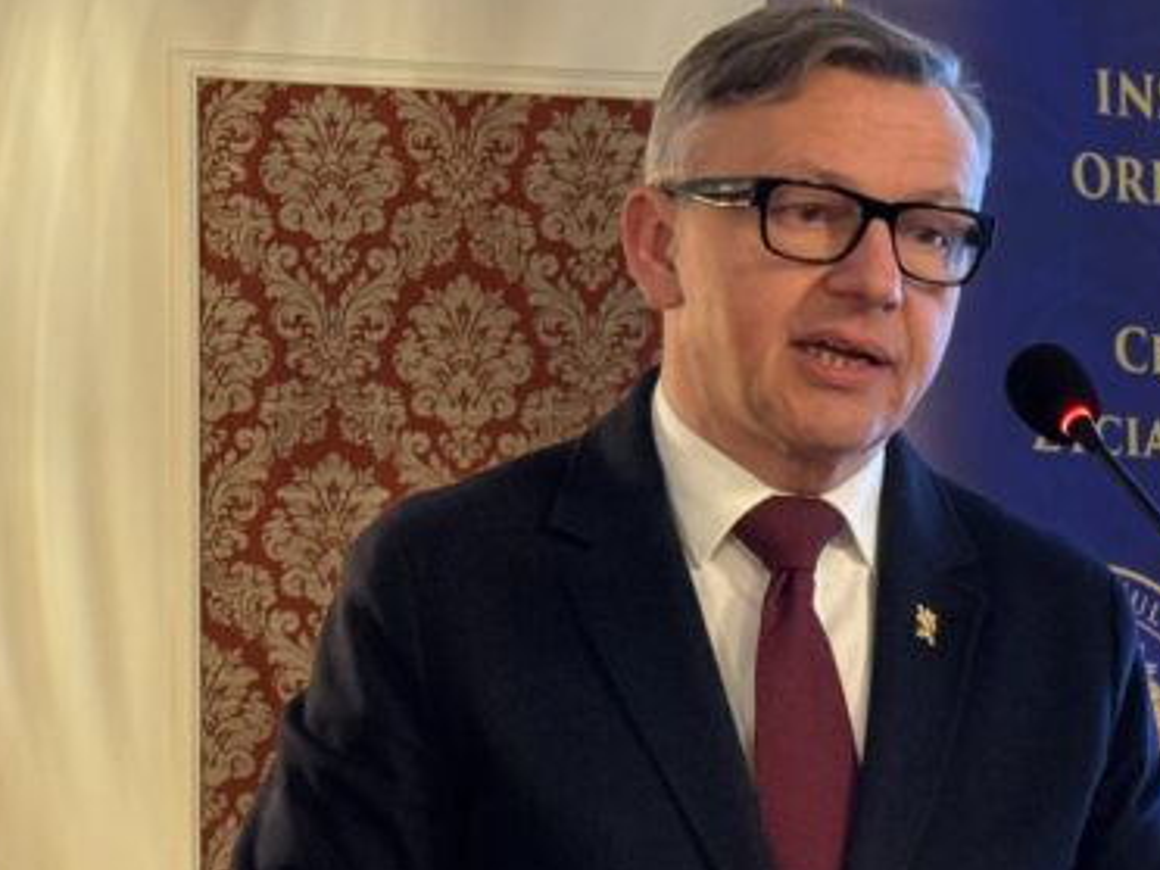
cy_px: 836
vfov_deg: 11.1
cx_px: 1157
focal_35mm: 132
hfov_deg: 14.7
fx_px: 4423
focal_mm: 6.76
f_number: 1.78
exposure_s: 1/60
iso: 160
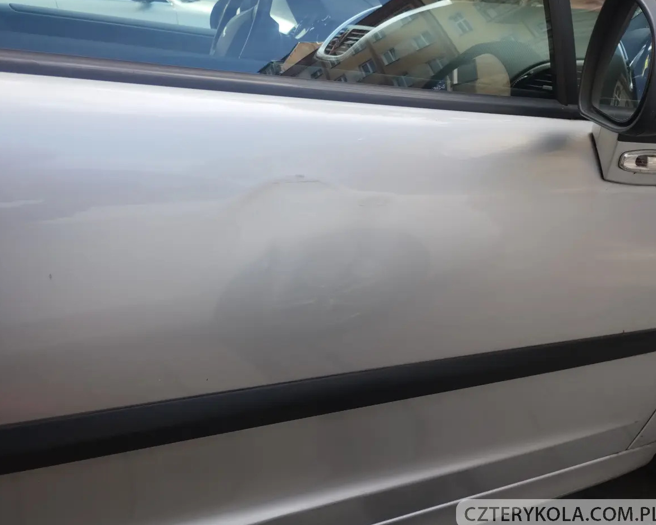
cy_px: 268
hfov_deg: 58.8
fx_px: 582
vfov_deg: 48.5
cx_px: 317
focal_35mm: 30
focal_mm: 4.27
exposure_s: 1/206
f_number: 1.8
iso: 100
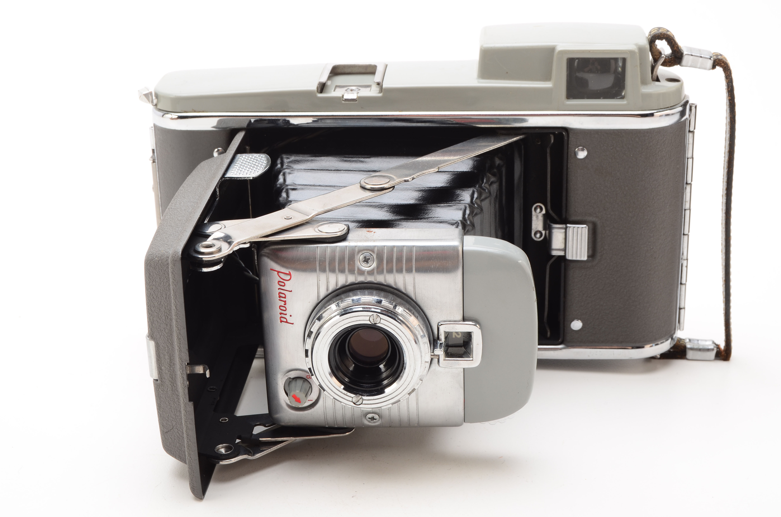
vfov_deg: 18.8
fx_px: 1559
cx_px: 390
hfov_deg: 28.1
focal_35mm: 72
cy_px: 258
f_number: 16
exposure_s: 1/160
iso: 100
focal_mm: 48
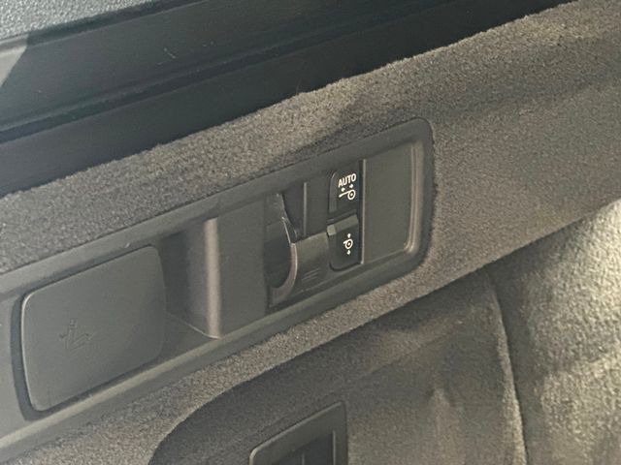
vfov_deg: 19.1
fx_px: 1381
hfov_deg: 25.3
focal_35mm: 77
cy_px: 232
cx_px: 310
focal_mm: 9
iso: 1250
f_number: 2.8
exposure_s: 1/15
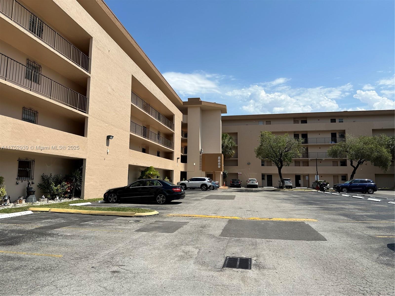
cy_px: 148
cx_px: 198
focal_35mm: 24
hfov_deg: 71.6
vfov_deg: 56.8
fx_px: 274
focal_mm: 6.86
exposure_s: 1/7042
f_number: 1.78
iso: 80
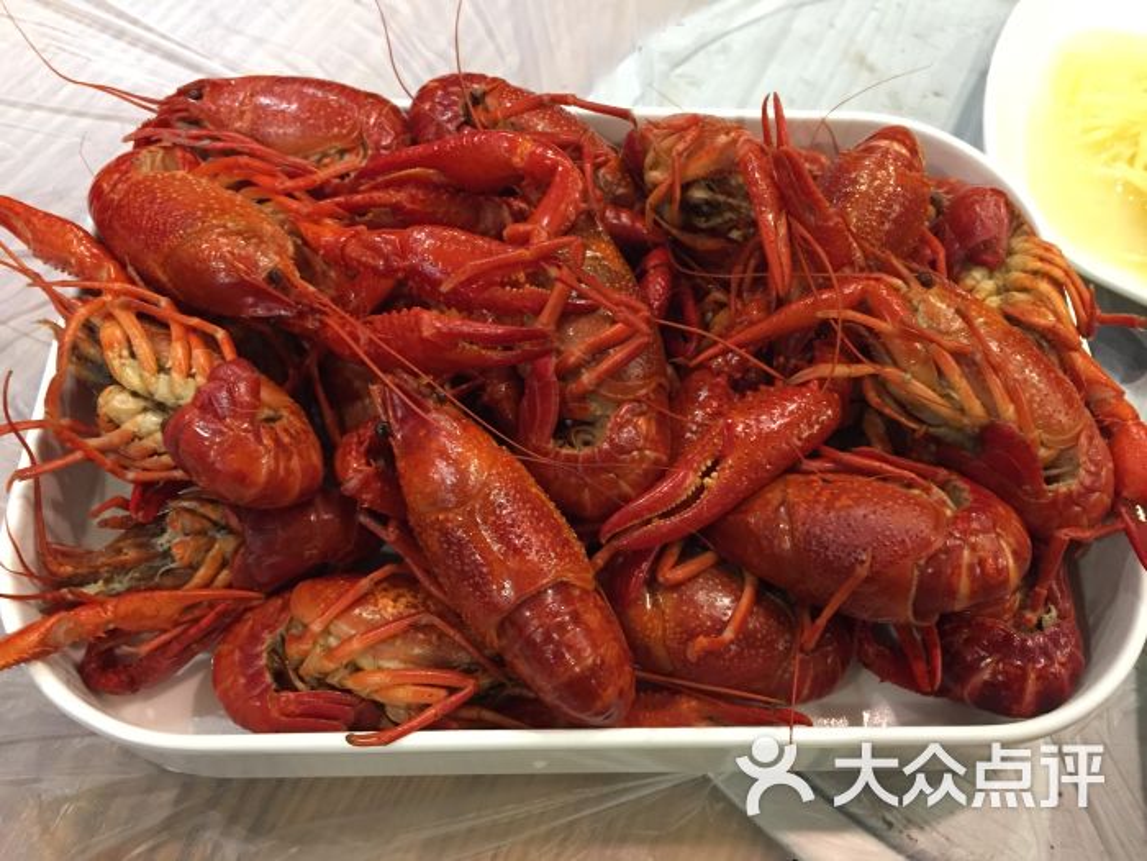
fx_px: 961
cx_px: 574
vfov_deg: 48.2
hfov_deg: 61.7
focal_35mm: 29
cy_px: 430
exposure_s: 1/33
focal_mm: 4.15
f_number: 2.2
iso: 320
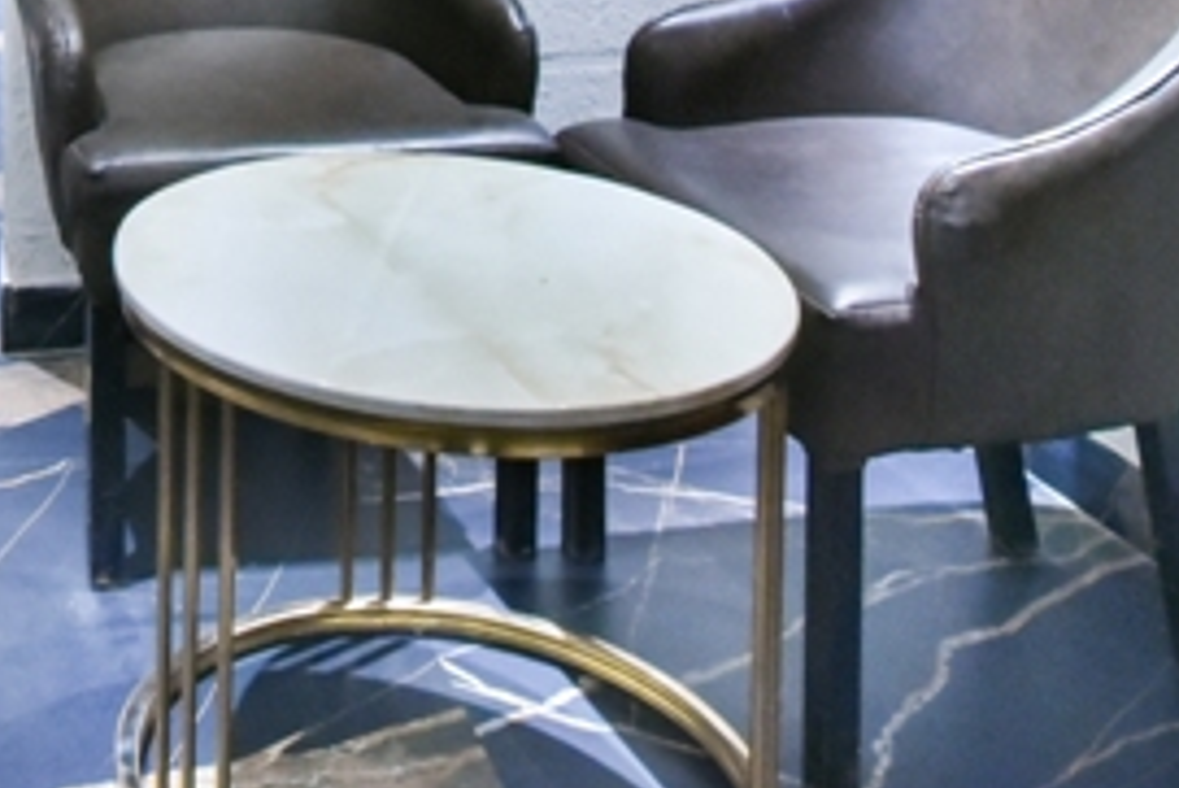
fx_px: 2097
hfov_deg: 29.2
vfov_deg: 17.9
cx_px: -24
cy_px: -533
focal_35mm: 64
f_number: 9
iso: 5000
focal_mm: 16
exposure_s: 1/80
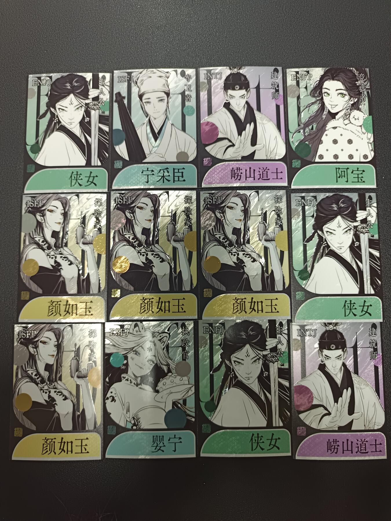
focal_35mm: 24
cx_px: 196
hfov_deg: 56.8
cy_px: 260
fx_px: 361
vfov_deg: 71.6
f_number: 1.7
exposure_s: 1/50
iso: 517
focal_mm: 5.31
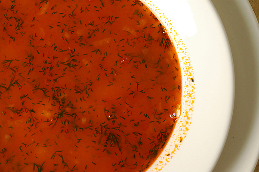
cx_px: 130
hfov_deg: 17.1
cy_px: 86
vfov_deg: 11.4
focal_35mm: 120
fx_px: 862
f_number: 9.5
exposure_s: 1/125
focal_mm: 80
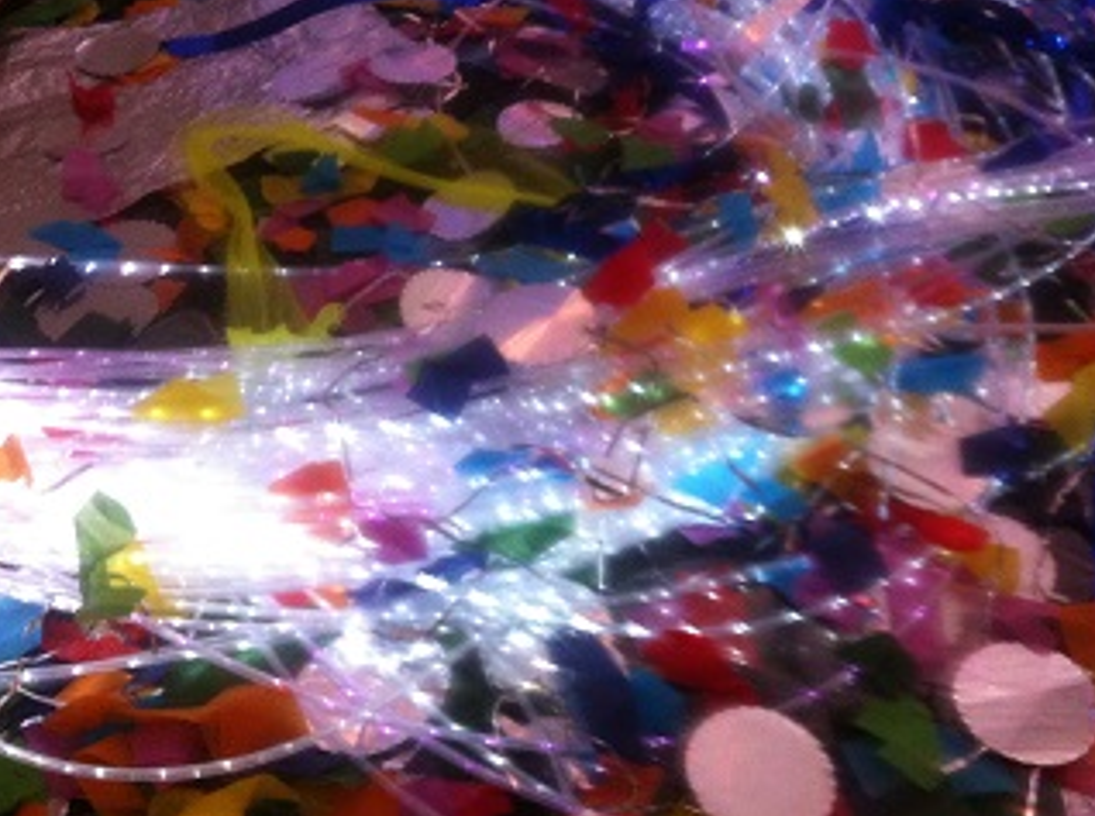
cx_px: 592
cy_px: 341
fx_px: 1389
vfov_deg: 32.7
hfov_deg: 43.0
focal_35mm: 44
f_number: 2.8
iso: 320
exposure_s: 1/15
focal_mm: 3.85
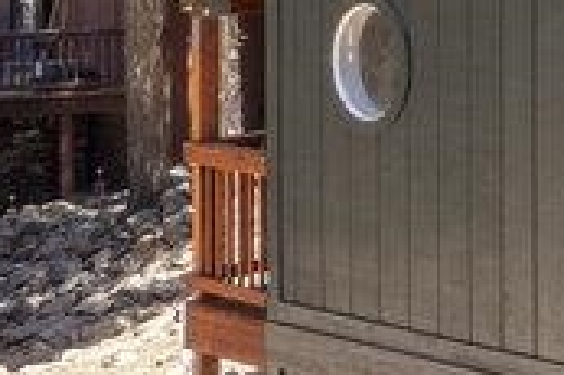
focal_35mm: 127
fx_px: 1988
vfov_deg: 10.3
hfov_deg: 12.4
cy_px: -225
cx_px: 1382
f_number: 2.8
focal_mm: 8.38
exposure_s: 1/320
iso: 100
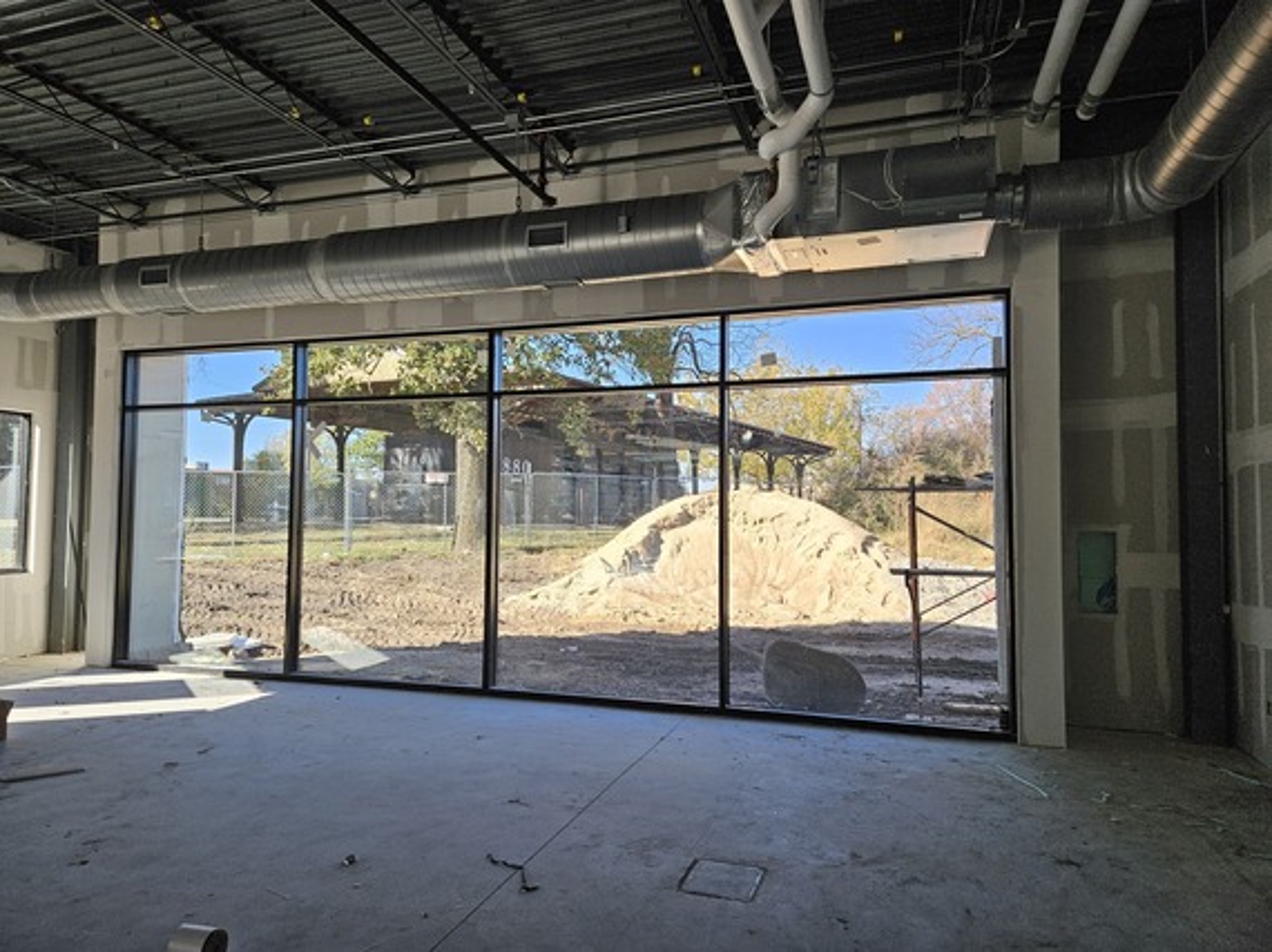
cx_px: 636
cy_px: 476
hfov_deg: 73.9
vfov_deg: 58.8
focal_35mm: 23
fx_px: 845
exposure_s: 1/719
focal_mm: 5.4
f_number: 1.8
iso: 80
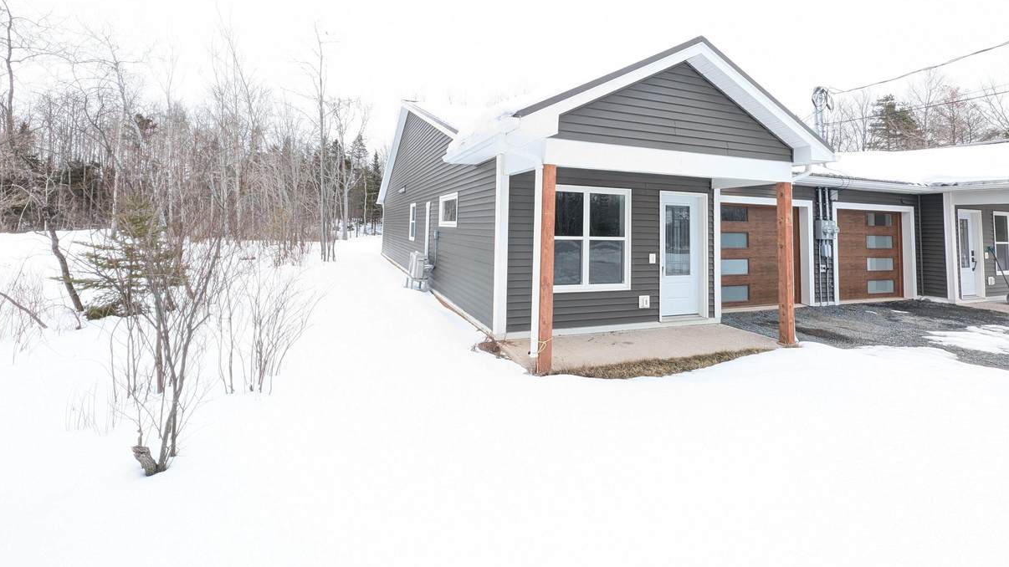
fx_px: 401
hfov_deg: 103.0
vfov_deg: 68.8
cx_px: 512
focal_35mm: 15
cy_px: 196
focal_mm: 1.95
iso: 49
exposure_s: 1/133
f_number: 2.2
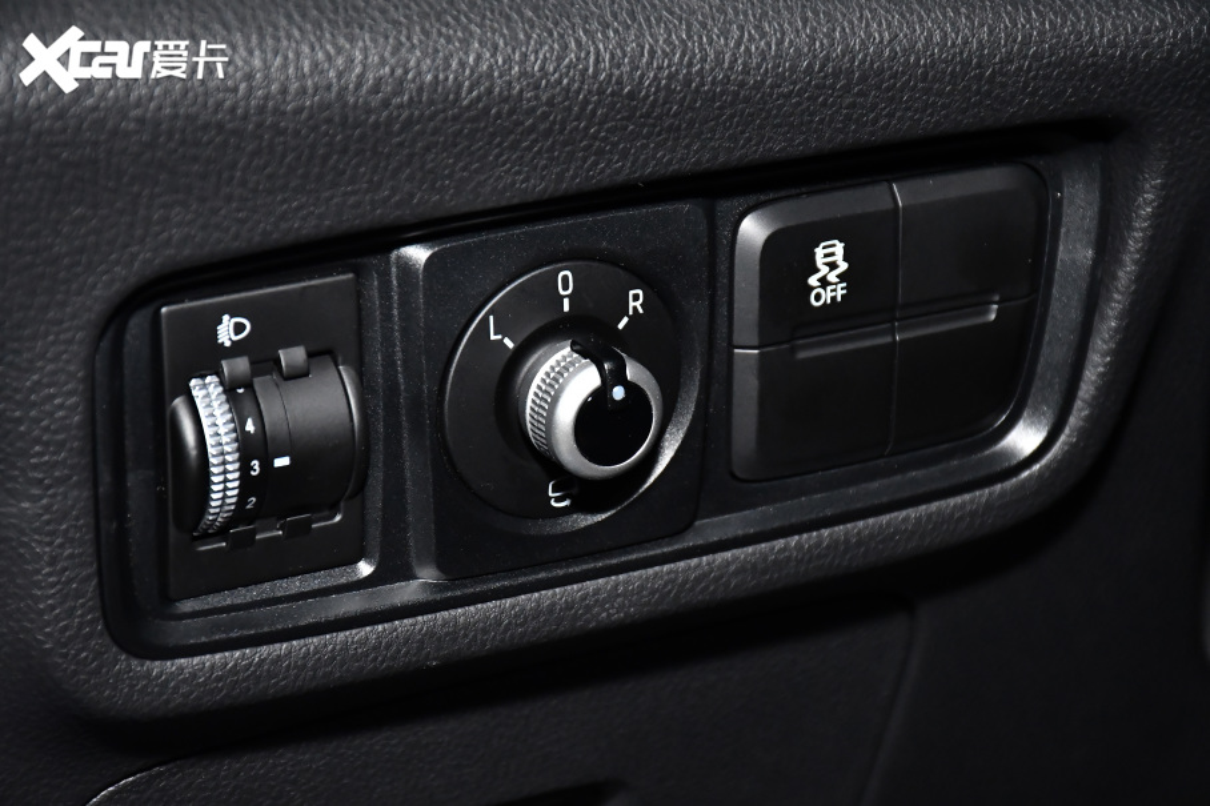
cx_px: 605
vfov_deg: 8.7
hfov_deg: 13.1
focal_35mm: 157
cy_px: 403
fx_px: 5276
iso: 4000
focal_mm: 105
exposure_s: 1/125
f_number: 9
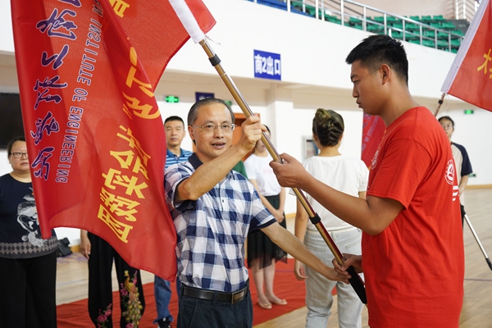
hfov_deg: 47.4
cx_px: 246
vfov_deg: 32.6
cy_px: 164
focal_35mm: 41
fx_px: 560
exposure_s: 1/160
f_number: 4
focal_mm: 41
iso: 2500
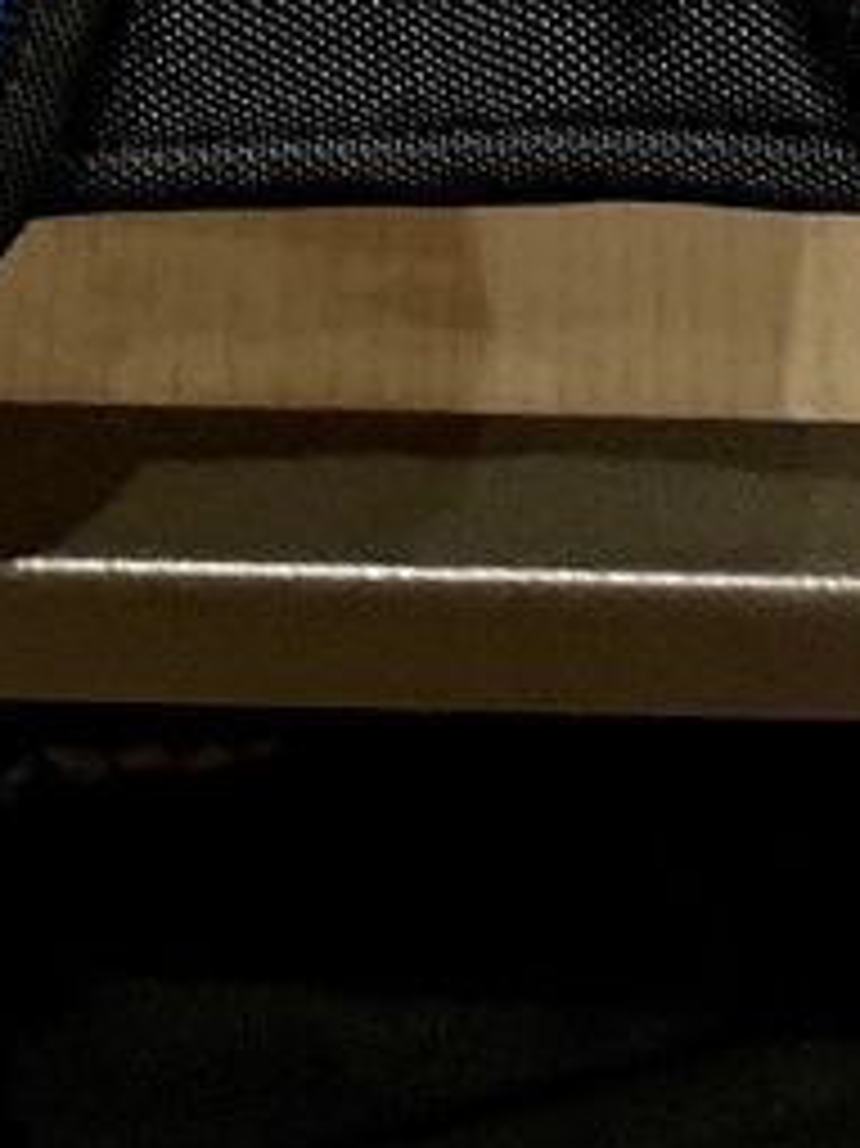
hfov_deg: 9.7
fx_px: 5072
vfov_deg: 10.8
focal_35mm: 153
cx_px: 281
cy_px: -1661
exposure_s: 1/120
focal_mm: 4.25
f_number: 1.8
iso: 125
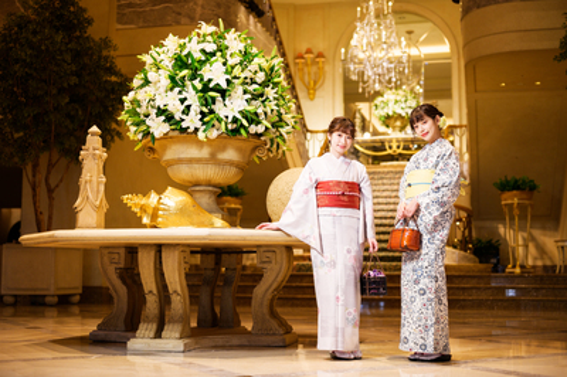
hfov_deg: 39.6
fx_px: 787
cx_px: 284
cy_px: 188
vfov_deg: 26.9
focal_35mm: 50
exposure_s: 1/200
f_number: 2.2
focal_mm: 50
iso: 200
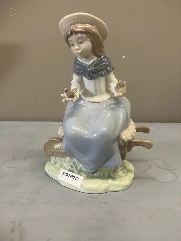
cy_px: 120
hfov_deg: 49.7
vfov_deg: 63.4
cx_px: 90
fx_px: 195
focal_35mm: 28
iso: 80
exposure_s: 1/50
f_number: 1.8
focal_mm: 3.99
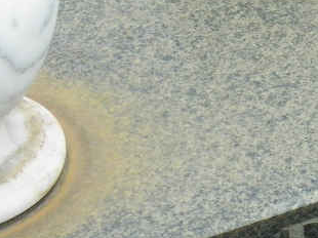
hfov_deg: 6.8
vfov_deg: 5.2
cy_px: -152
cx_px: 557
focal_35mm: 283
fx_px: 2598
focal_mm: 13
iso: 64
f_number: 4
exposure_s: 1/320
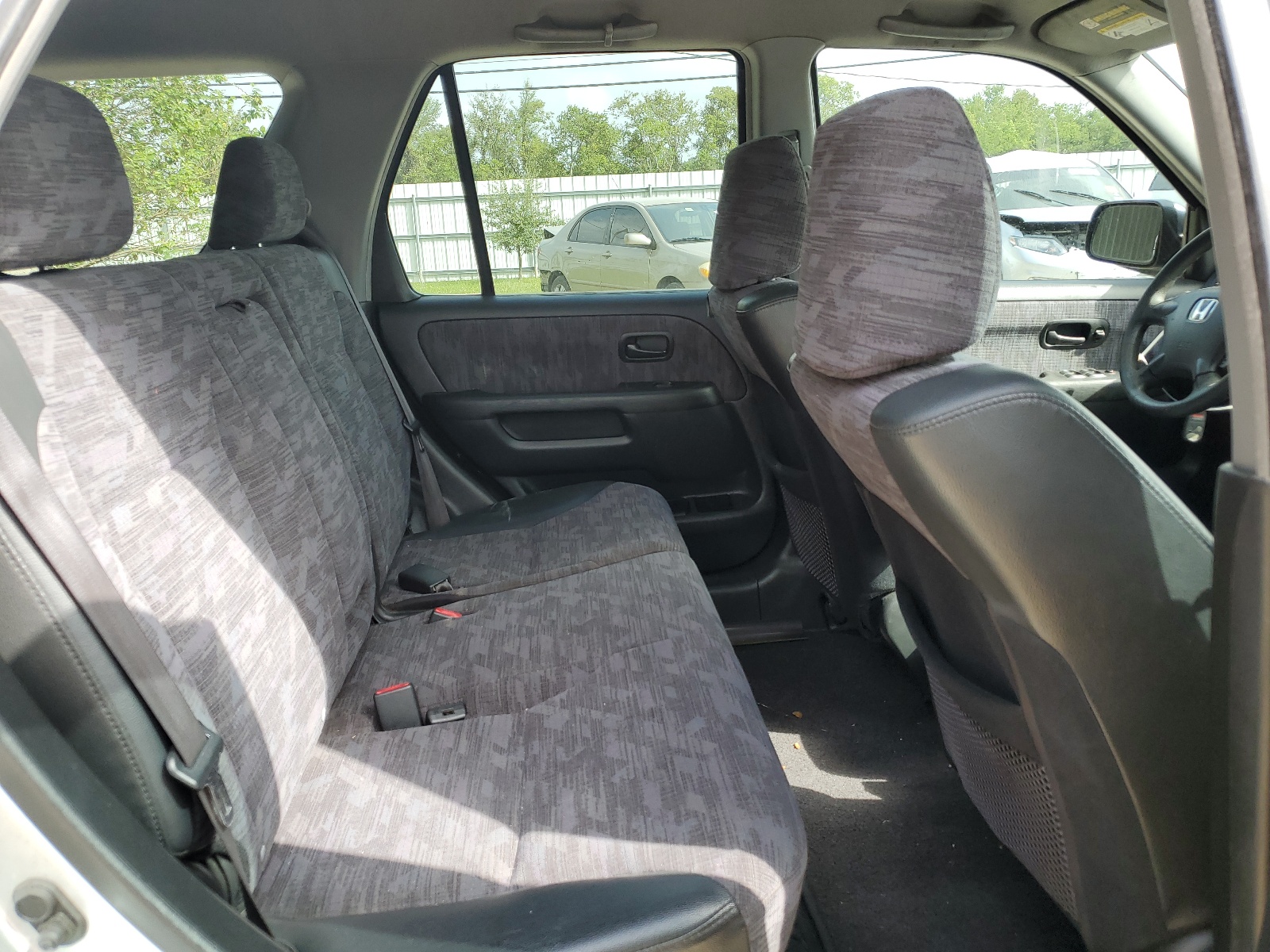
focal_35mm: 26
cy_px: 476
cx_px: 635
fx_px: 954
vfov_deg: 53.1
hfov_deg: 67.3
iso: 50
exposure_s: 1/238
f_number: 1.5
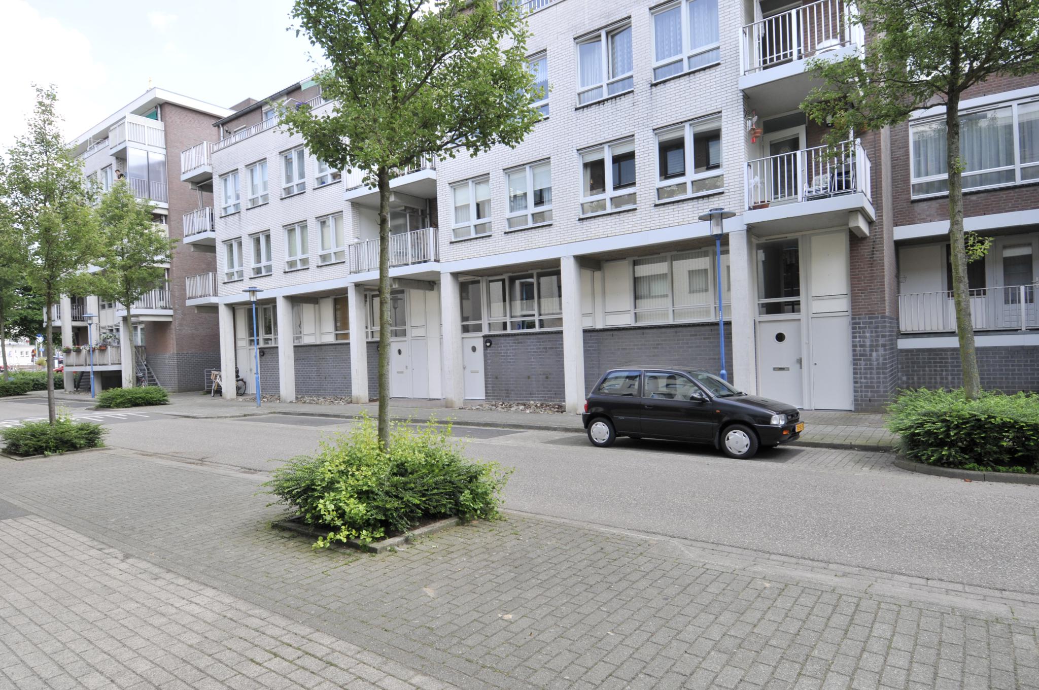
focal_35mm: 21
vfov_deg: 59.4
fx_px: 605
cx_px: 520
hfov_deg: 81.3
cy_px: 345
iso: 200
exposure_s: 1/100
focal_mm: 14
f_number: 9
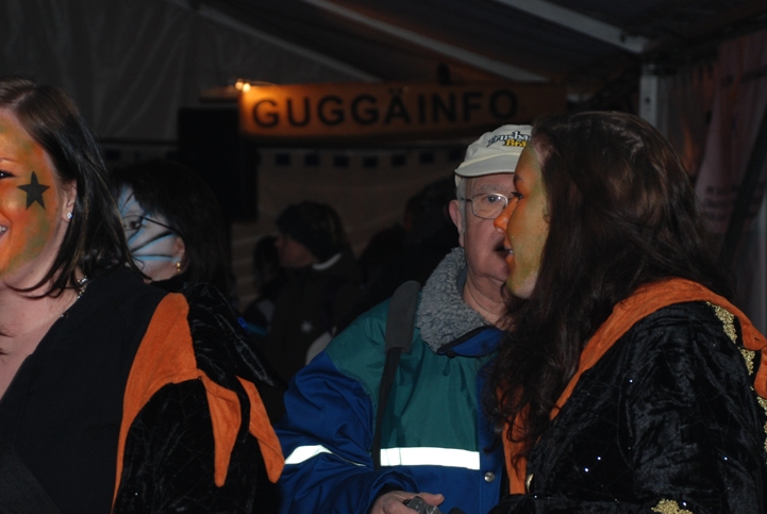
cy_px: 346
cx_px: 403
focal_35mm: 132
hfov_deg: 15.5
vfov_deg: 10.4
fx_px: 2816
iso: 200
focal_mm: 62
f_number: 5.3
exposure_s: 1/60
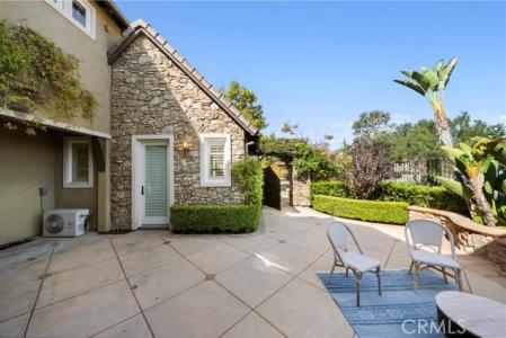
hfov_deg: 112.6
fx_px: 169
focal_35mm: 12
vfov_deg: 90.1
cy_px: 169
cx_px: 253
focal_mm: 12
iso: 640
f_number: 22
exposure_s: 1/30
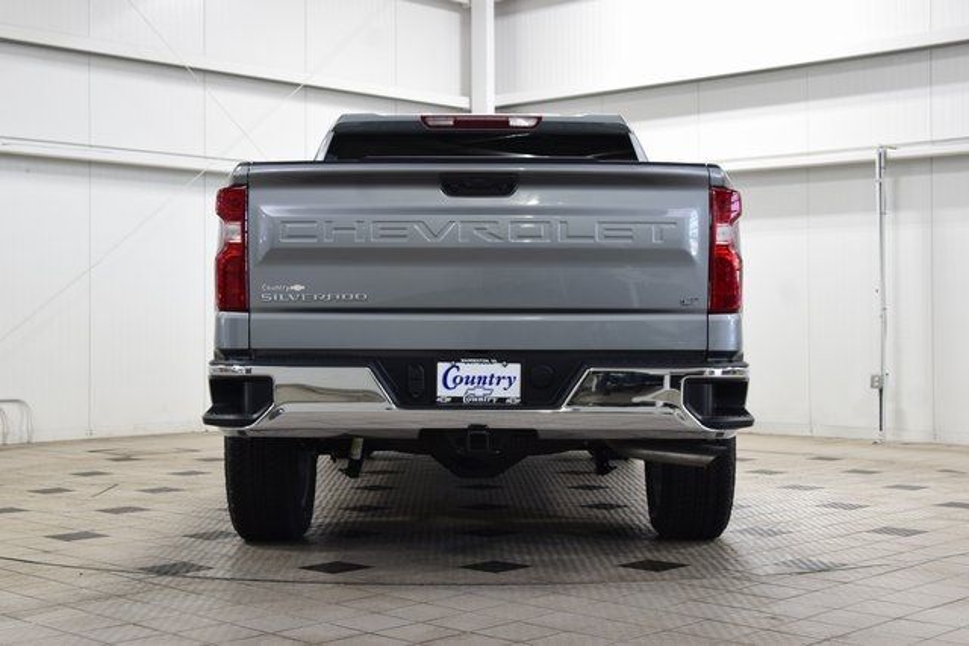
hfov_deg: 36.9
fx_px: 1454
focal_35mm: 54
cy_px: 323
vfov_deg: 25.1
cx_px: 484
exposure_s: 1/15
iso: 500
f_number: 6.3
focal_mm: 36
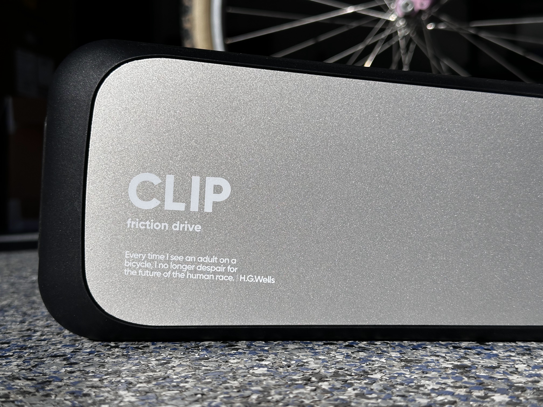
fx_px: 753
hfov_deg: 39.7
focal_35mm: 48
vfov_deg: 30.3
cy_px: 204
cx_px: 272
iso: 64
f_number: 1.78
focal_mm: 6.86
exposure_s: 1/12048
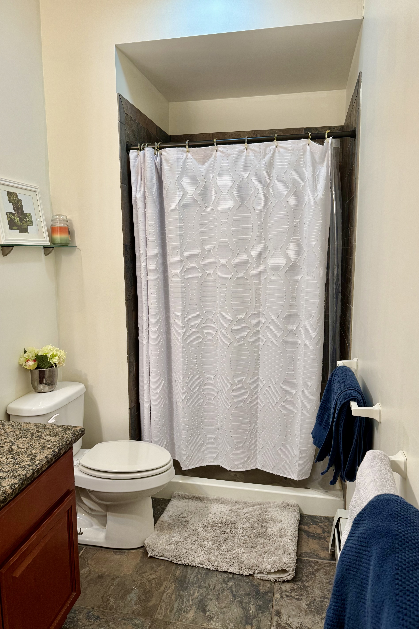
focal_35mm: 25
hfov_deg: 51.3
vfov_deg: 71.5
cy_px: 315
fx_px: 436
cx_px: 209
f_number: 1.78
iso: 125
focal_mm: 6.76
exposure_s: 1/60
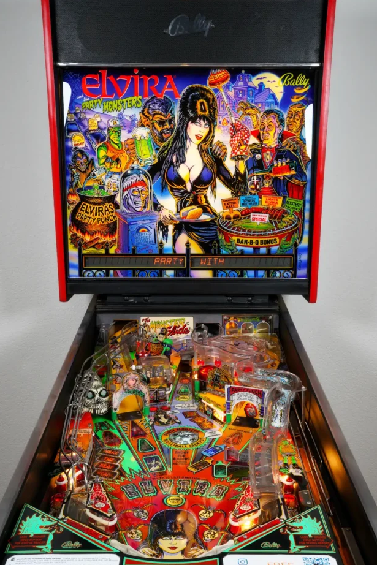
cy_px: 296
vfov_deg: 48.4
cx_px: 187
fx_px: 628
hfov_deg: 33.4
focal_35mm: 40
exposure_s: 1/4
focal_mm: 36
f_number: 16
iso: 200
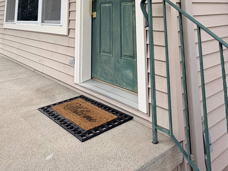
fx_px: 231
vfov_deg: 33.4
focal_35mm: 35
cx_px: 132
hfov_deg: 52.4
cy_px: -32
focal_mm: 2.22
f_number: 2.2
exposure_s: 1/651
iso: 40
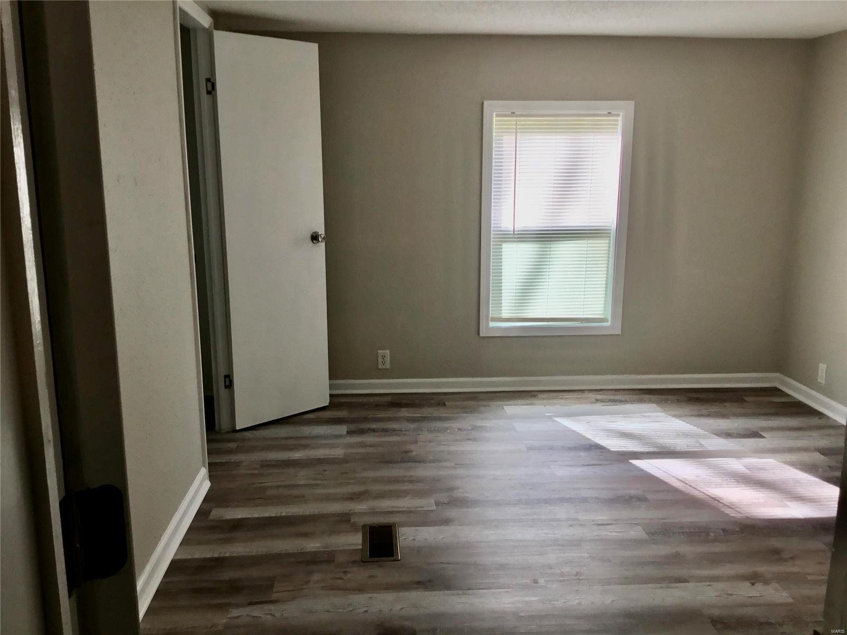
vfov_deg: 45.4
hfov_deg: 58.4
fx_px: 759
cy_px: 318
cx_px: 424
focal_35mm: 31
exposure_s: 1/40
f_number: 2.4
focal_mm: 3.3
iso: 25
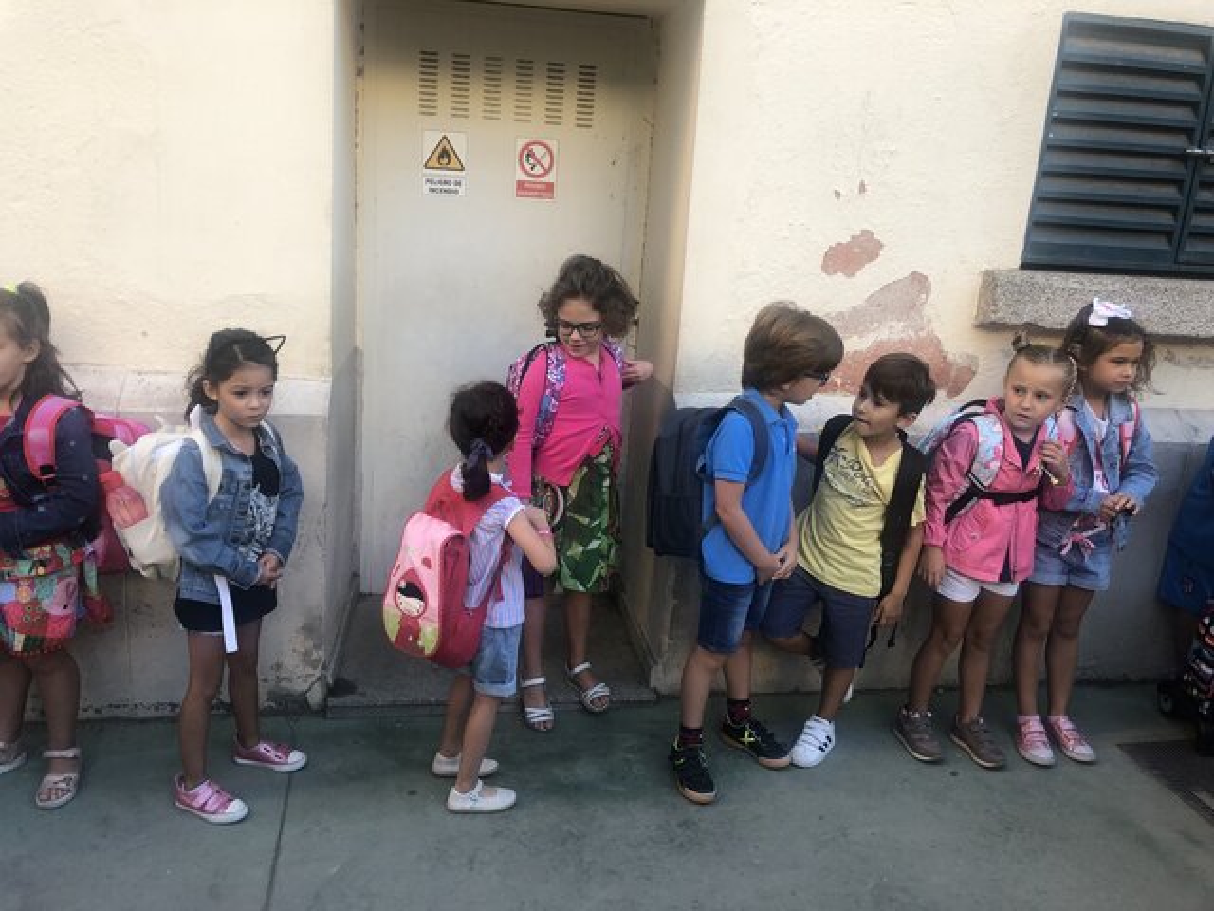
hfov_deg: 63.4
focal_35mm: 28
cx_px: 607
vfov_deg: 49.7
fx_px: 982
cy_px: 456
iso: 50
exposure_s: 1/120
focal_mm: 3.99
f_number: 1.8
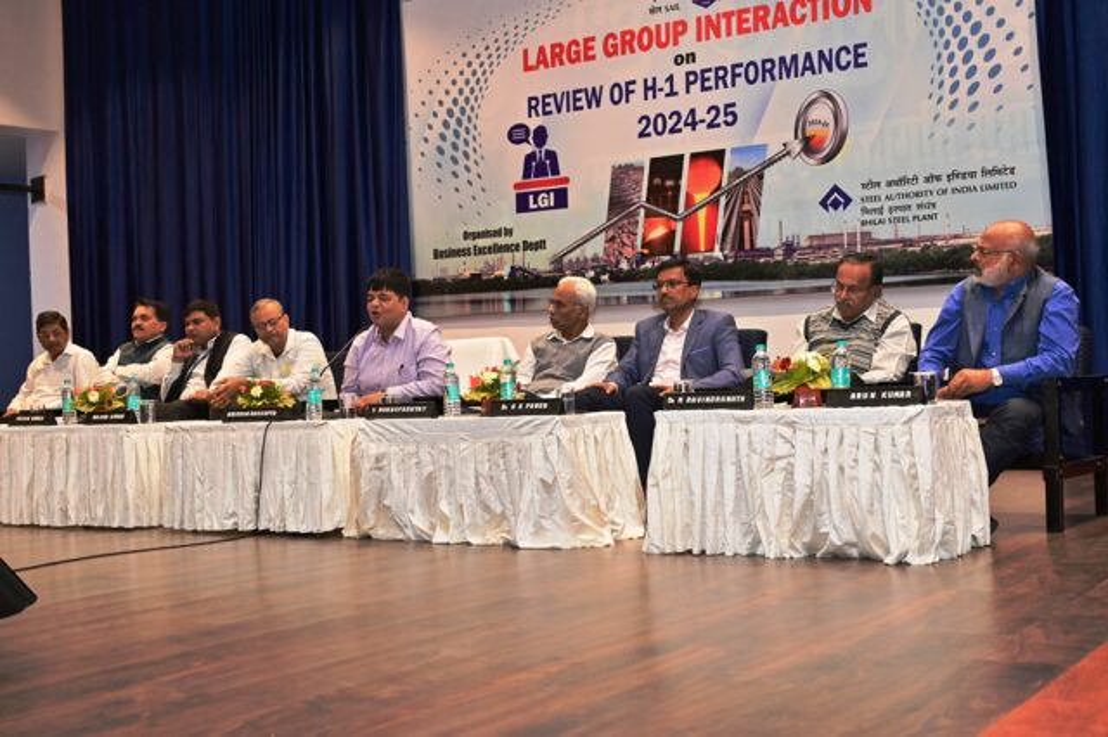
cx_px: 554
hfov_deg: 44.5
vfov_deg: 30.5
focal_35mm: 44
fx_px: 1353
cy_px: 368
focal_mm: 44
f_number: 4.5
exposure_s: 1/100
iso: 2000
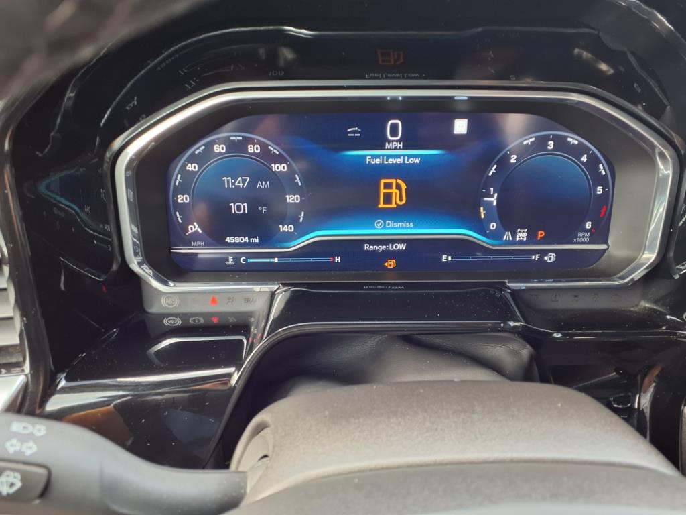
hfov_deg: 65.3
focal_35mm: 27
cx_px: 343
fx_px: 535
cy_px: 258
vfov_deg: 51.4
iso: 64
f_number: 1.9
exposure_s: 1/40
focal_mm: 3.58
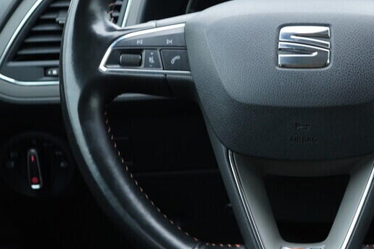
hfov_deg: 27.3
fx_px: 738
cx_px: 347
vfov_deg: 19.1
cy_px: 75
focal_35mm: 71
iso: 320
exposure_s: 1/40
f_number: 2.8
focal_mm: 24
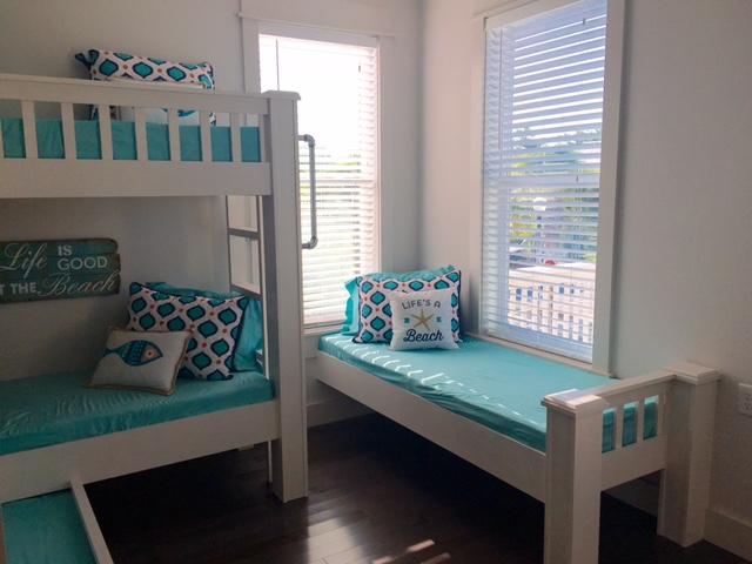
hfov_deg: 61.7
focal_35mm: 29
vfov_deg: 48.2
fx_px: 630
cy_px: 282
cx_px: 376
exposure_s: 1/392
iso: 25
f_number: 2.2
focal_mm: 4.15
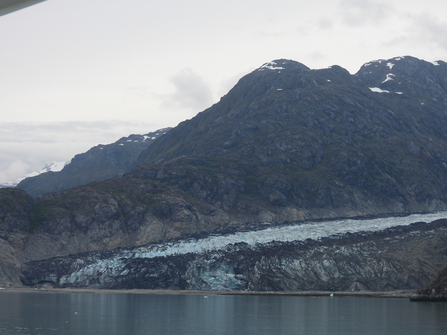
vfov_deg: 11.9
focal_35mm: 125
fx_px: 1614
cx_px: 224
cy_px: 168
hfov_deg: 15.8
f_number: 4
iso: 100
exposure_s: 1/640
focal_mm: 22.3
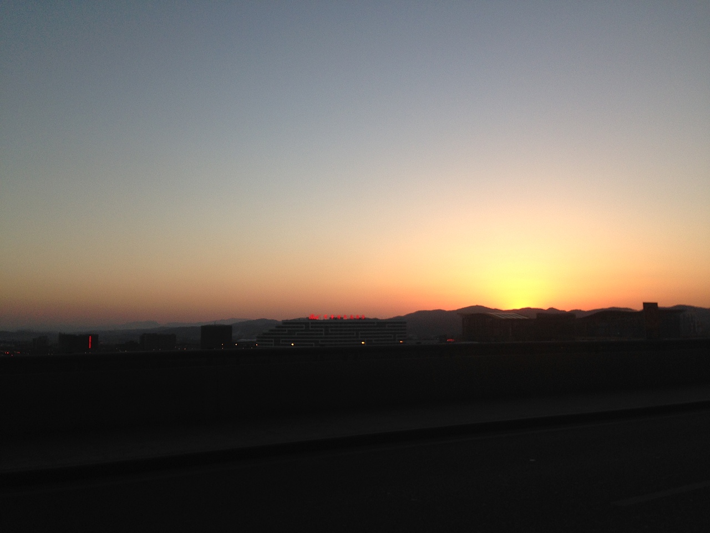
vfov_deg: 42.9
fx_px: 677
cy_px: 266
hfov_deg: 55.4
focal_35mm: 33
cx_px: 355
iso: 50
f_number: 2.4
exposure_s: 1/467
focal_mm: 4.12
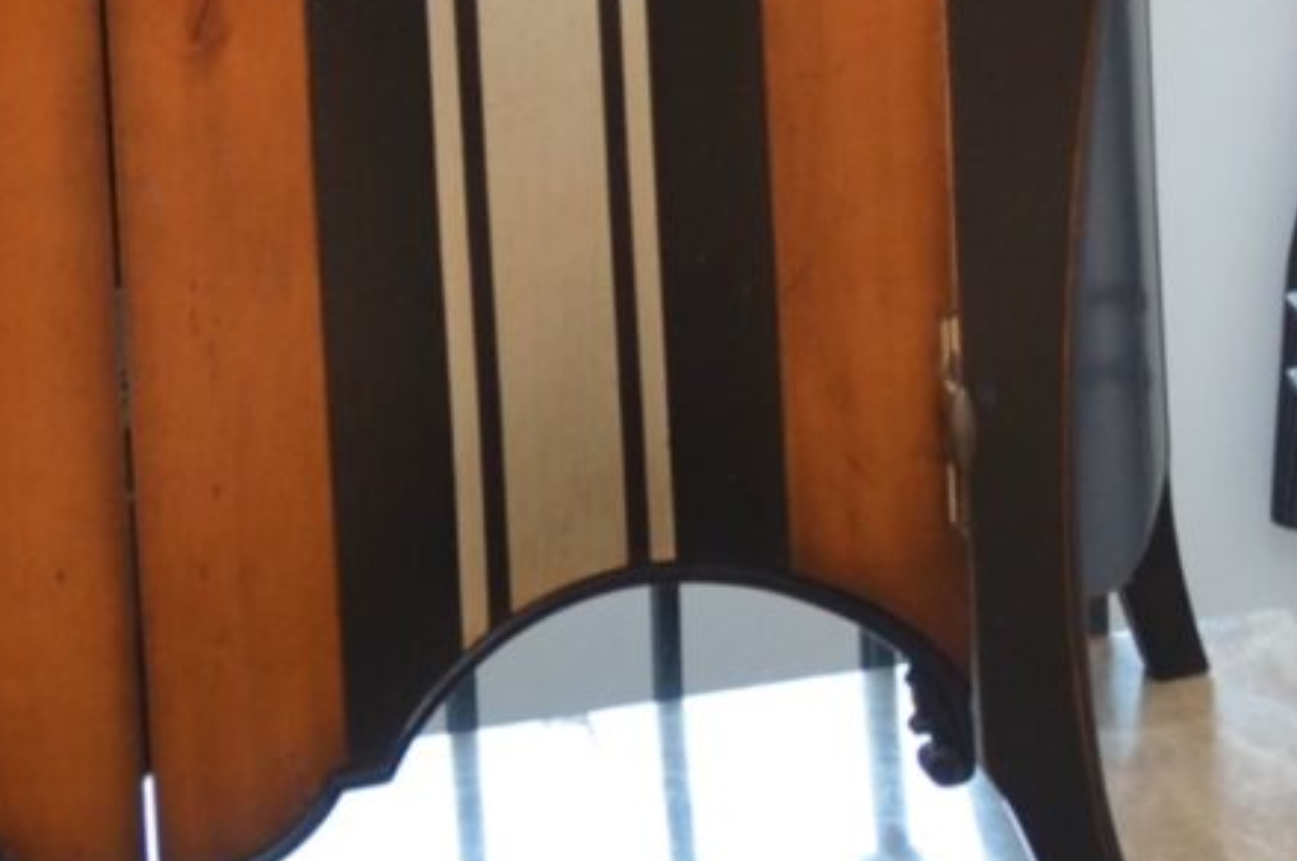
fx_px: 5648
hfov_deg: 12.1
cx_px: 2332
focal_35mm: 157
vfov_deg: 8.2
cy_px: -988
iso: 400
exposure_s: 1/90
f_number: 4.8
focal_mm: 18
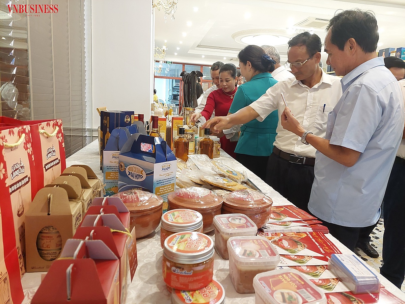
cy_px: 152
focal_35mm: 25
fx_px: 292
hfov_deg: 69.4
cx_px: 202
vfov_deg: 54.9
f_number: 1.8
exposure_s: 1/33
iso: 500
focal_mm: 5.23
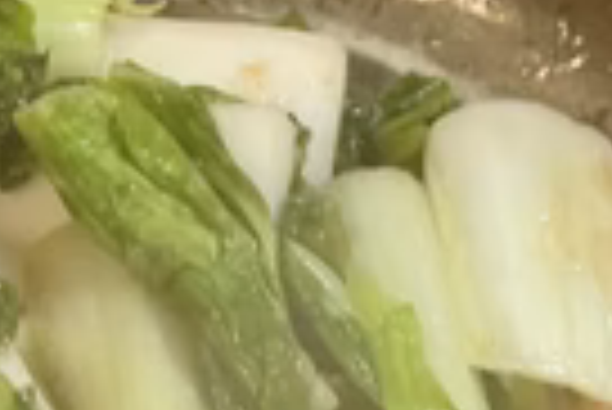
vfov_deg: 8.2
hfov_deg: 12.8
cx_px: 45
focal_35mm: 159
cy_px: 834
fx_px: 2706
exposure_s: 1/50
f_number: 2
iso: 320
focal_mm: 6
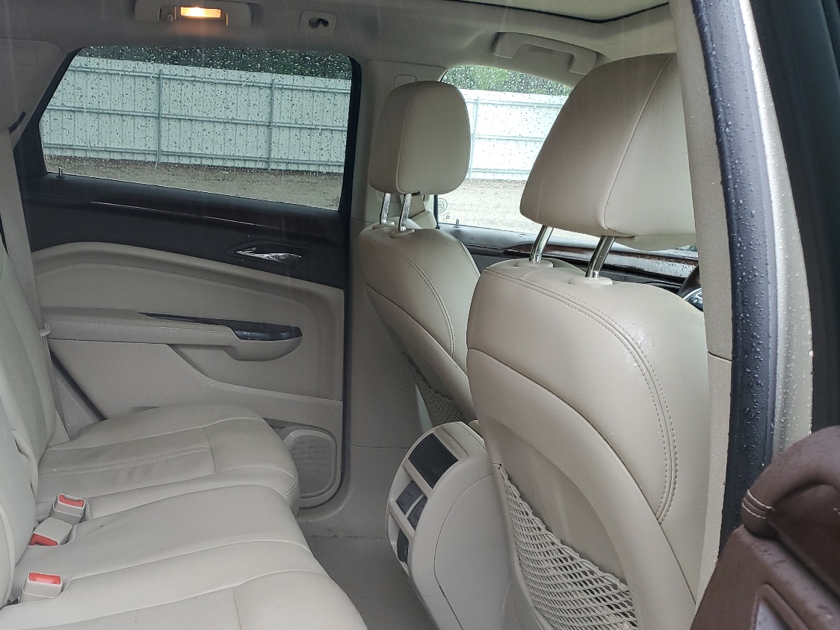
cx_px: 285
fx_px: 898
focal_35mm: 37
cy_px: 424
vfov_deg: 38.2
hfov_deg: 49.3
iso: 75
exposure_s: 1/50
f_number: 1.5
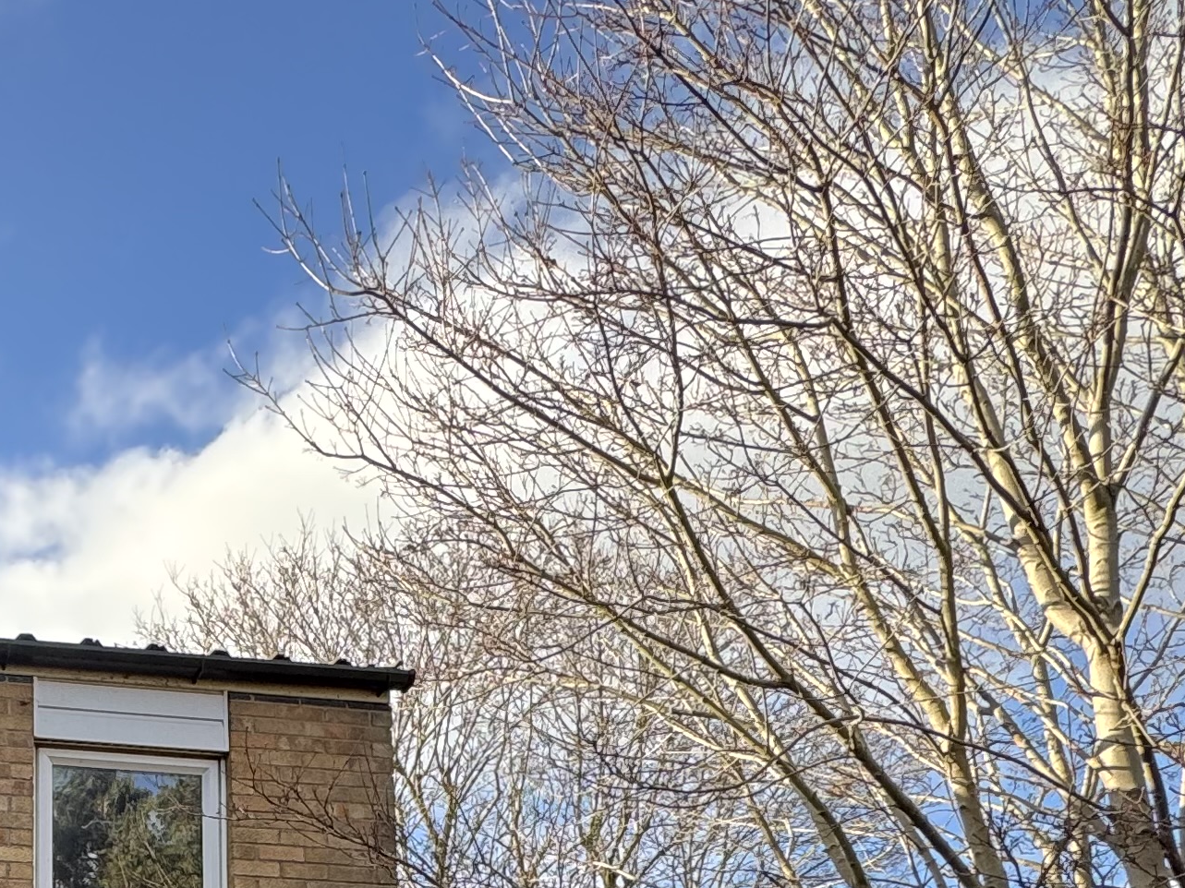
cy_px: 1218
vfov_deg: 26.6
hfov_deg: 36.8
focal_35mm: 44
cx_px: -94
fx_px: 1506
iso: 40
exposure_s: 1/222
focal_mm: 2.22
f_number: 2.2
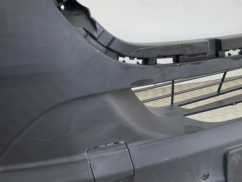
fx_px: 413
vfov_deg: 24.7
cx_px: 191
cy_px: 61
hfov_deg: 31.9
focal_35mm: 59
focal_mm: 3
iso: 16
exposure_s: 1/108
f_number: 1.8
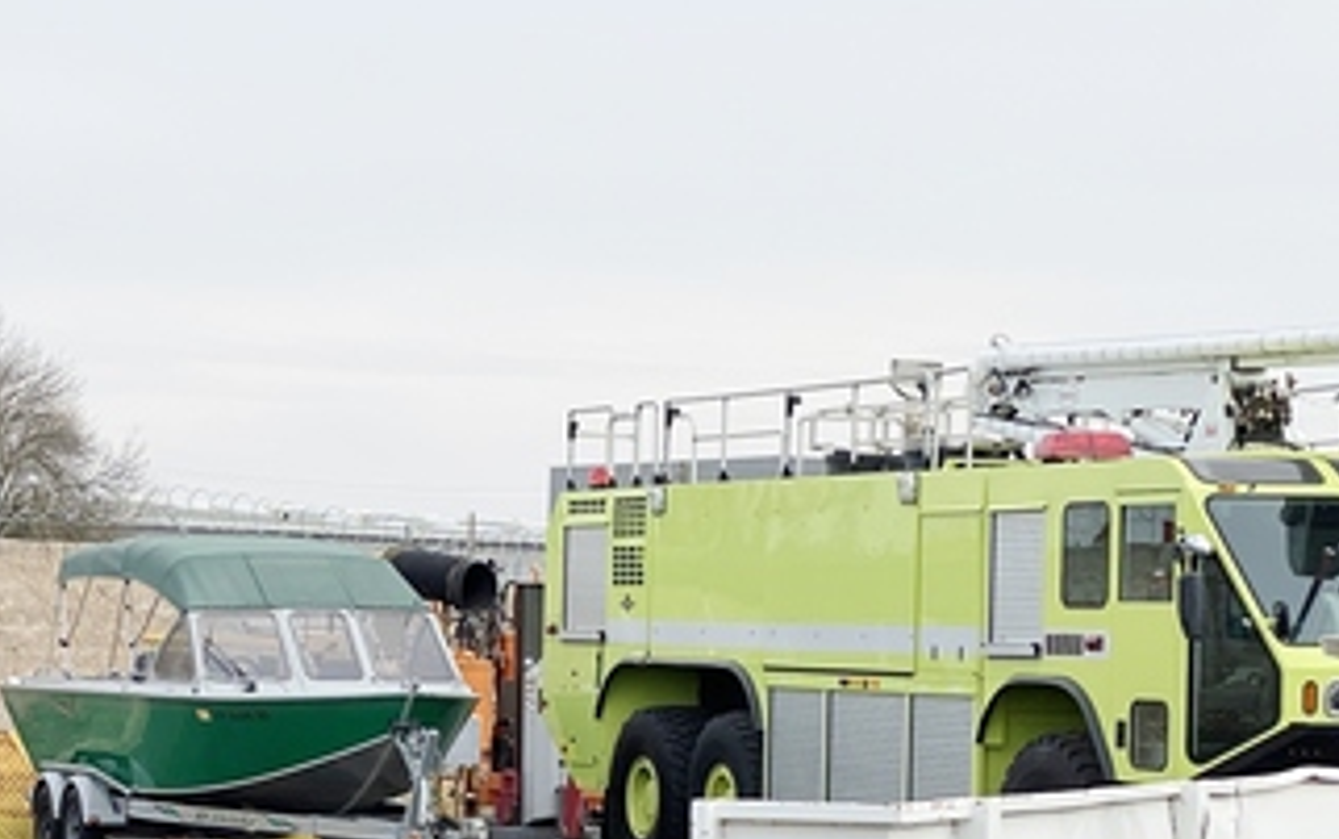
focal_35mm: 134
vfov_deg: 9.7
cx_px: 213
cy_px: 920
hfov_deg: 15.5
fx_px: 4893
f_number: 2
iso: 20
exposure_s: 1/615
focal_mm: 6
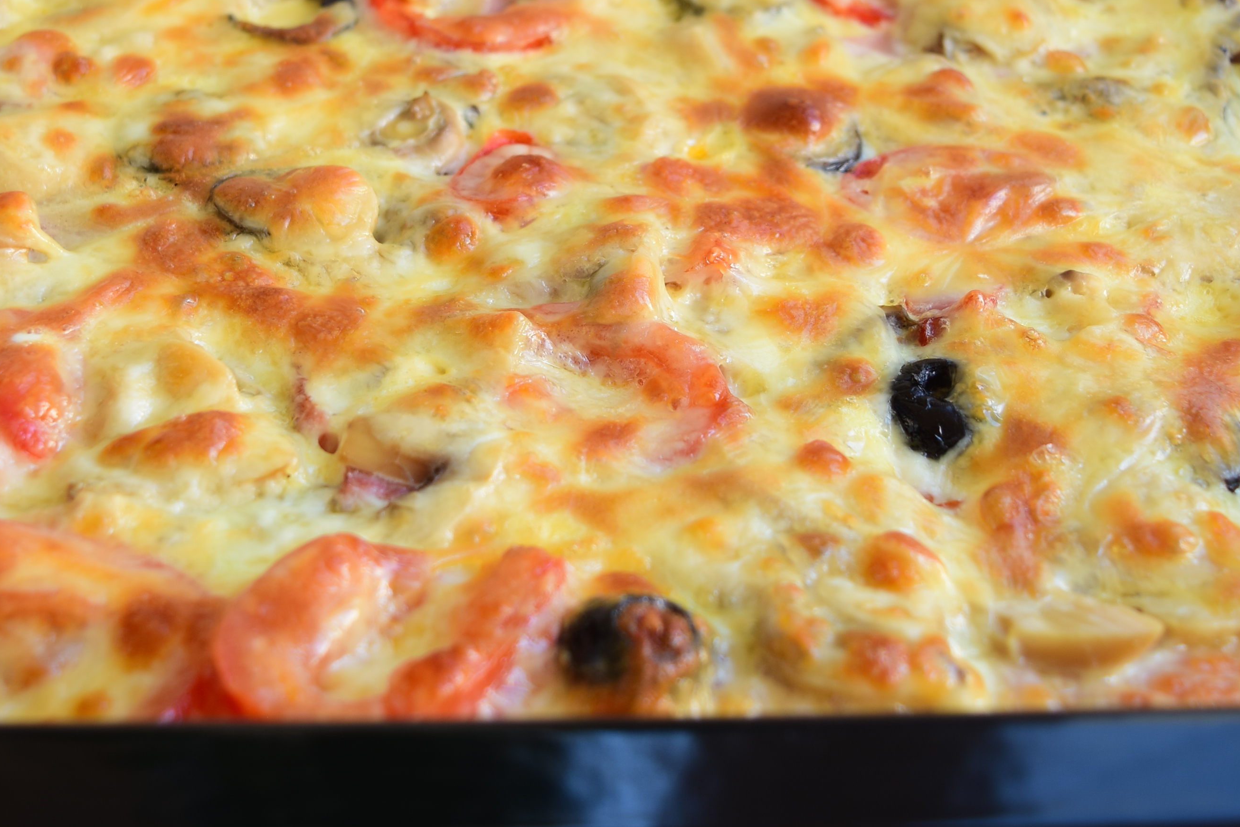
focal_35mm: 62
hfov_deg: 32.3
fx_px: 2136
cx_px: 515
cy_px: 260
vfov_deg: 21.8
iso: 100
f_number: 4.5
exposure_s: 1/20
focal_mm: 24
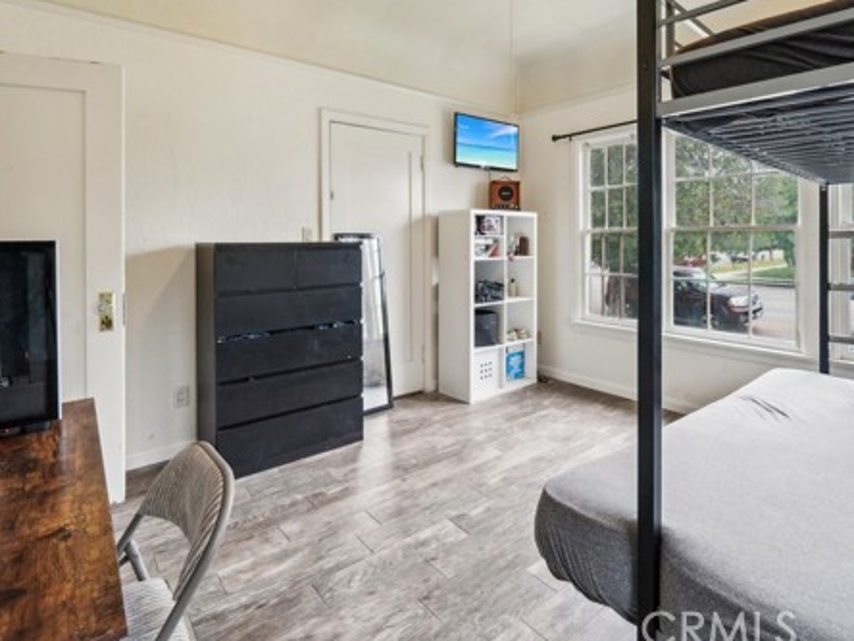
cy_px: 246
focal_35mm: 18
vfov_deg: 70.6
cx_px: 506
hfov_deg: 86.8
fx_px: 444
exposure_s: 1/13
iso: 400
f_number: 7.1
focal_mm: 13
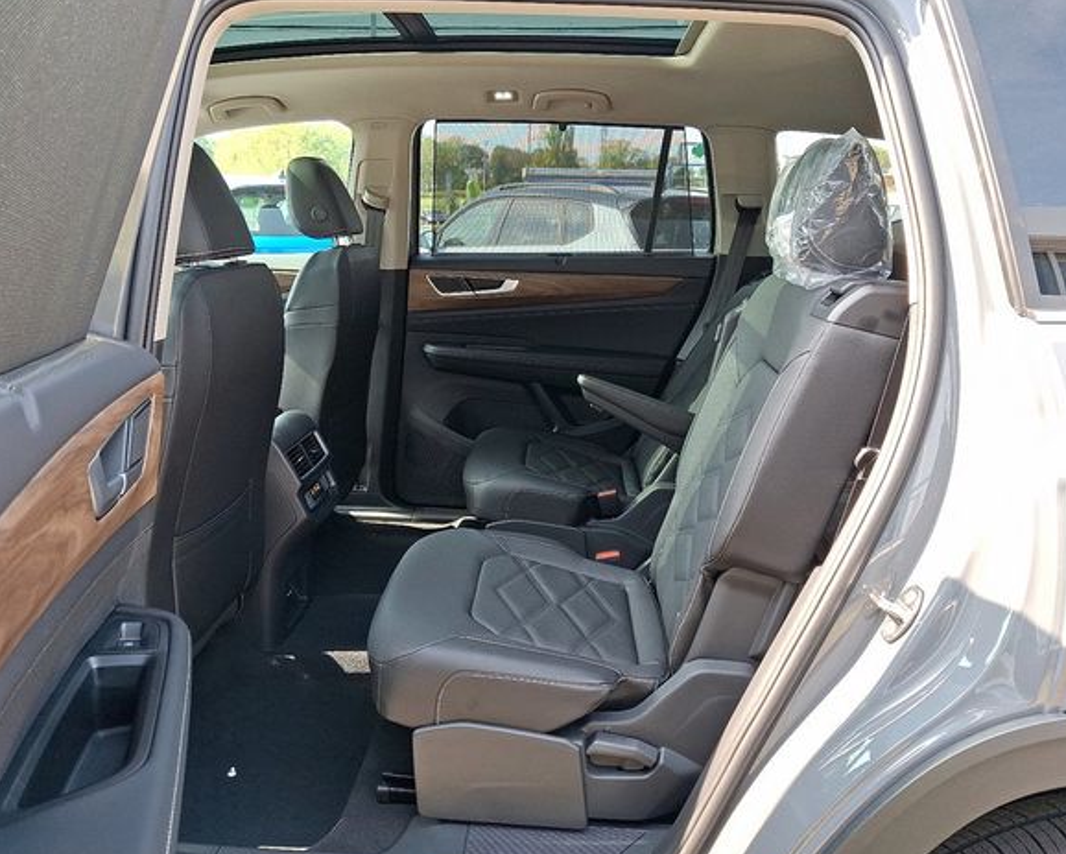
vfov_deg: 53.2
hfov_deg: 64.0
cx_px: 526
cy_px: 433
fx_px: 852
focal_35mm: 27
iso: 31
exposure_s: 1/120
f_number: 1.8
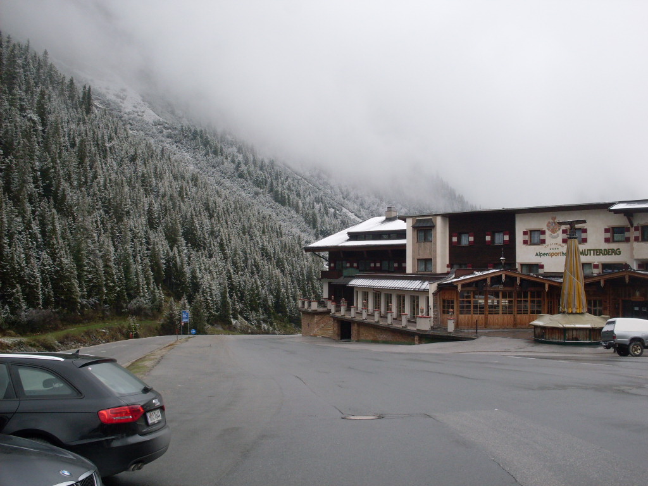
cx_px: 324
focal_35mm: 38
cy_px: 243
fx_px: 711
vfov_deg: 37.7
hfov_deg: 49.0
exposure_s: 1/90
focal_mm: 6.3
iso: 80
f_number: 8.4
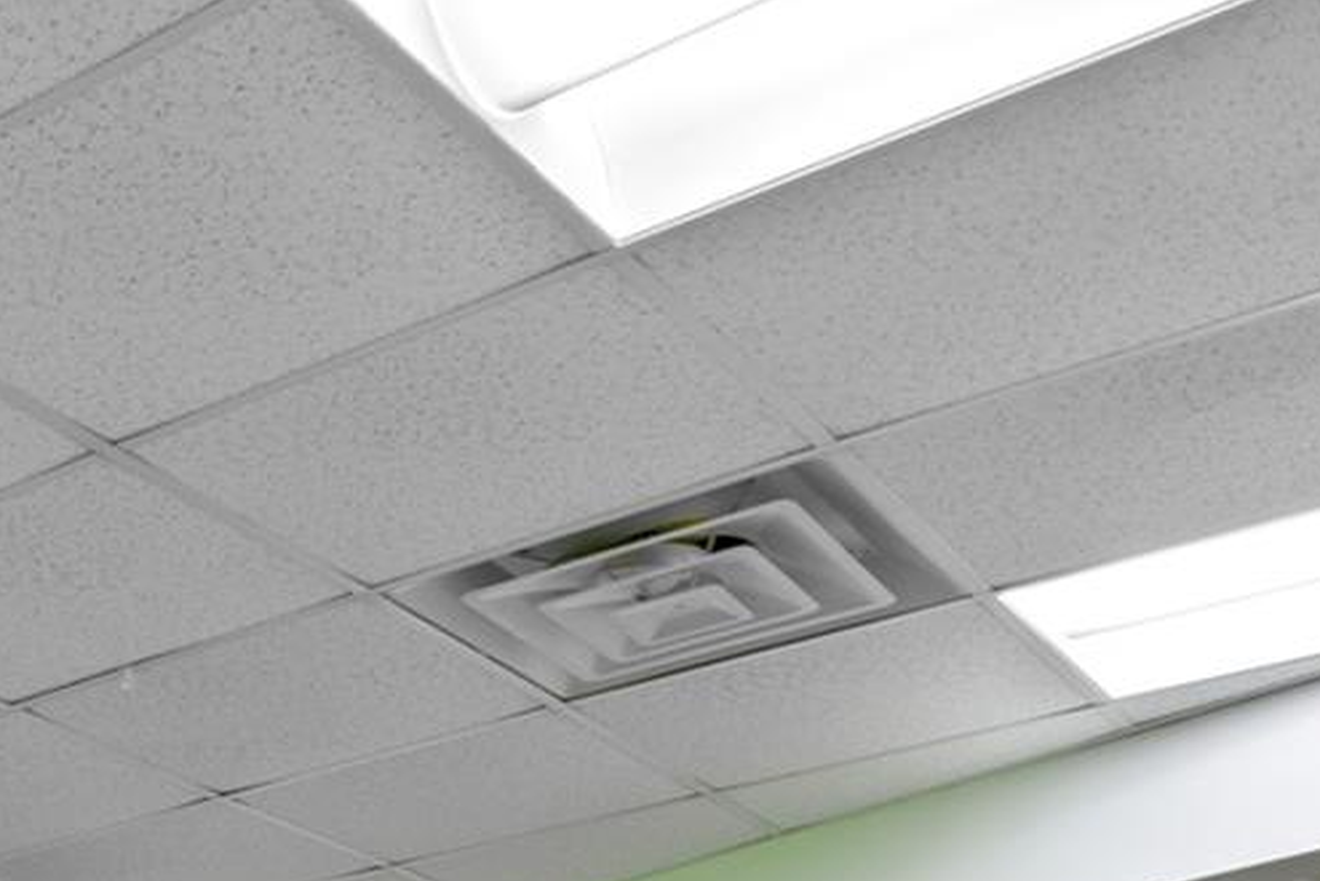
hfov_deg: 29.2
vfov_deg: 17.8
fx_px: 2128
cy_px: 1667
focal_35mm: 58
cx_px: -310
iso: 100
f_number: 8
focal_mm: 14
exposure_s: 1/1.67
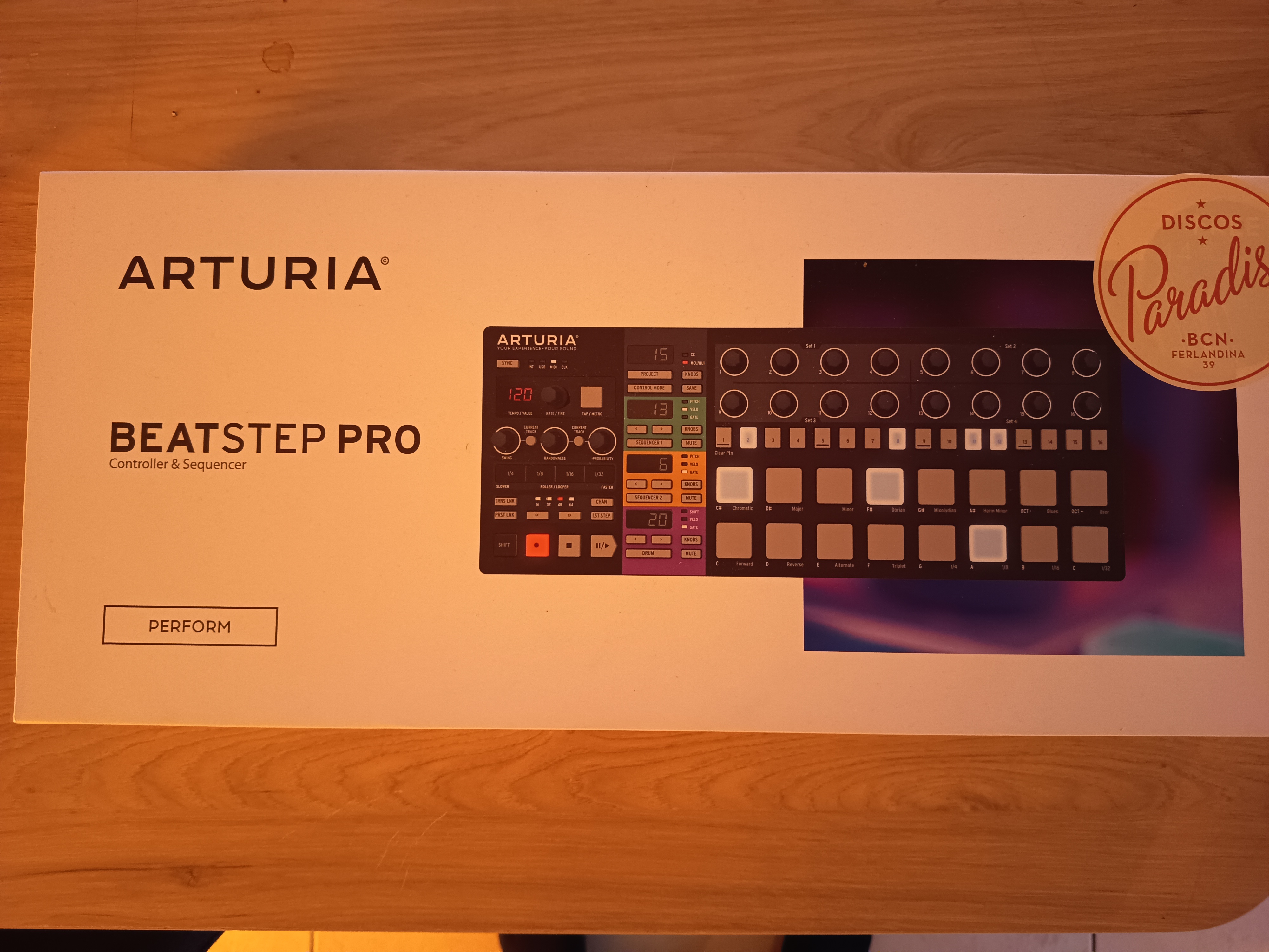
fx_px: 880
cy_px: 476
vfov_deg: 56.8
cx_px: 634
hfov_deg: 71.6
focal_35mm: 24
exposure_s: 1/16.7
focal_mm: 5.27
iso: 2667
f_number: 1.7
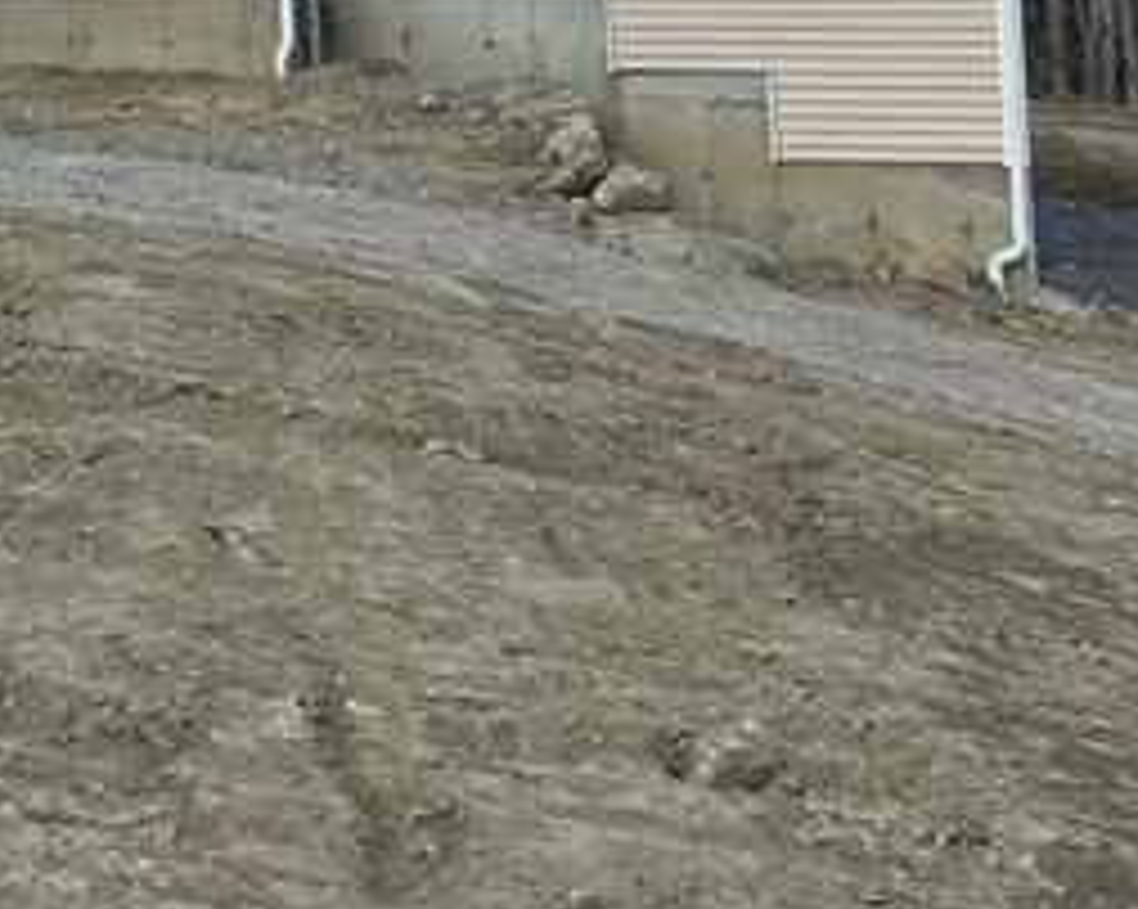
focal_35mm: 77
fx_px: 2591
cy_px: -410
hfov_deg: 23.4
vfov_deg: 18.0
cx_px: -76
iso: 50
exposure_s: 1/3571
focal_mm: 5.7
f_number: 1.5
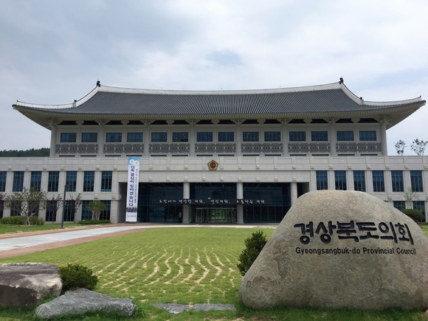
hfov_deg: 61.7
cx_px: 214
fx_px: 359
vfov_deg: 48.2
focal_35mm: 29
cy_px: 160
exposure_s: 1/3049
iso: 32
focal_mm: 4.15
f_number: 2.2
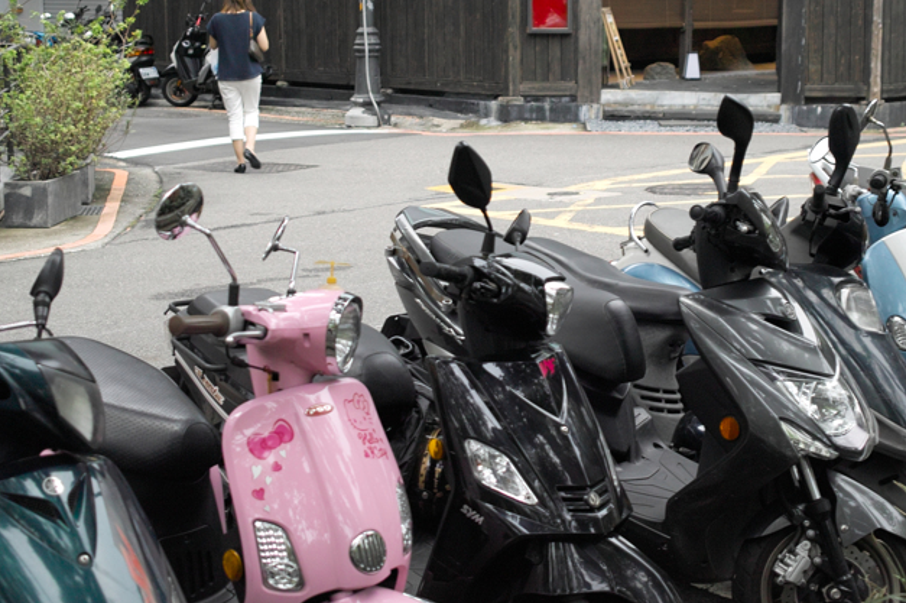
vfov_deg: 20.2
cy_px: 214
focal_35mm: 67
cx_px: 488
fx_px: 1685
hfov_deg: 30.1
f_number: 2.8
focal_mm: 24.2
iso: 200
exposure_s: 1/40
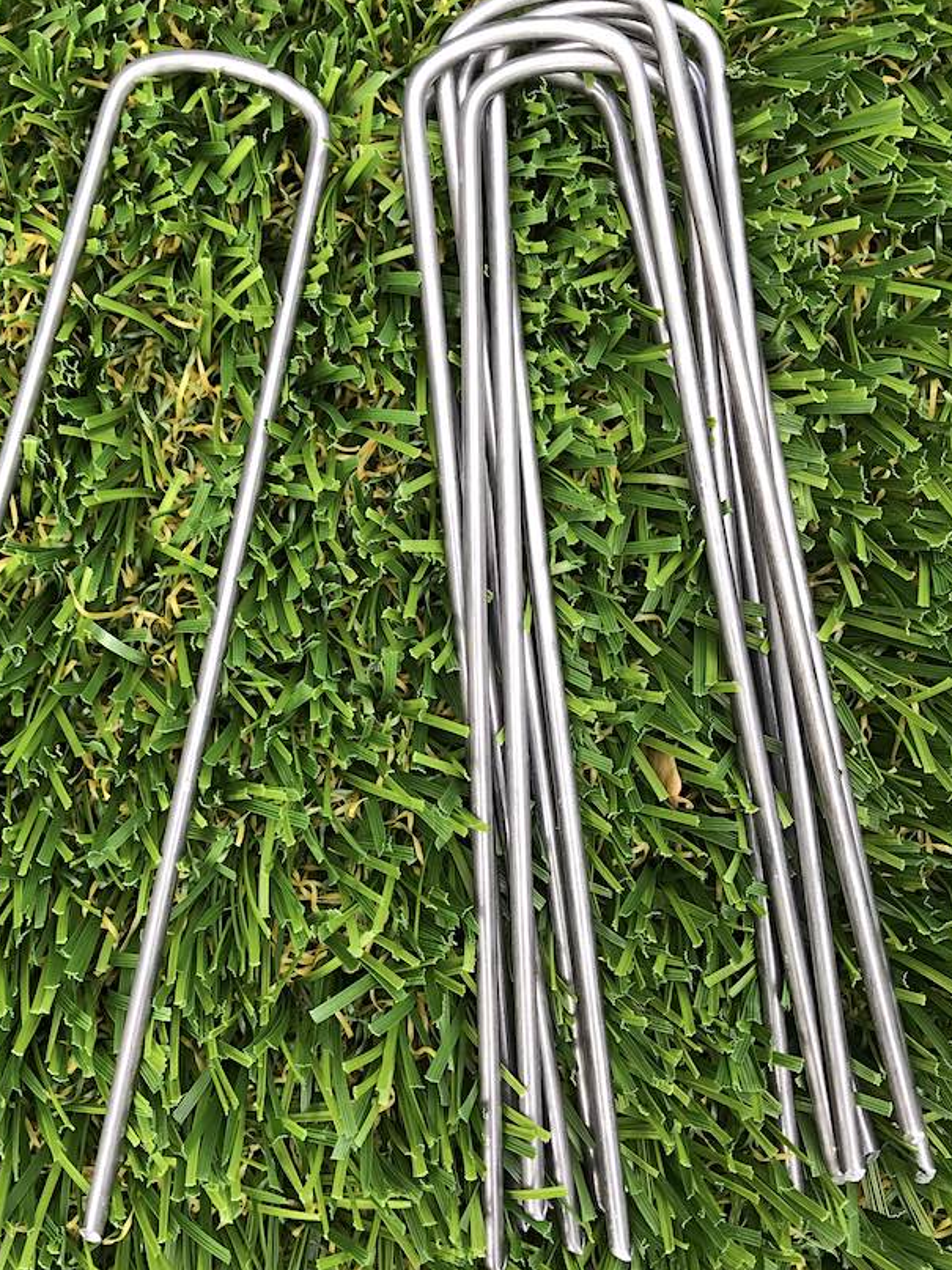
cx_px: 379
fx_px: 1357
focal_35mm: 37
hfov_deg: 38.5
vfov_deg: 50.1
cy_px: 651
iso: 20
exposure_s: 1/93
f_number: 1.8
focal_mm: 3.99
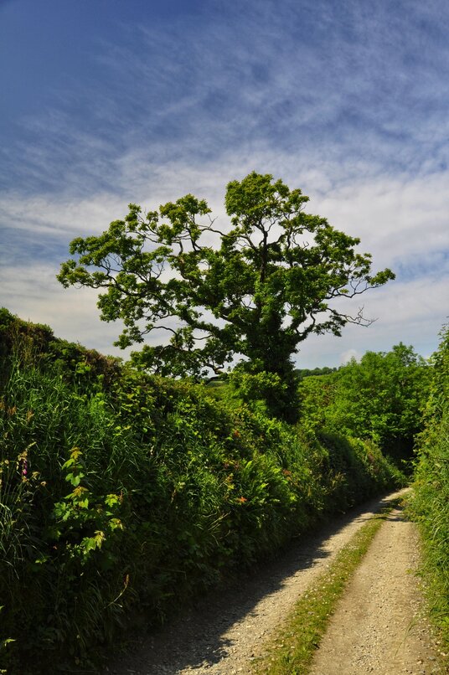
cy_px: 338
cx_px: 224
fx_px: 506
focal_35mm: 27
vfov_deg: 67.4
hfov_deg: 47.9
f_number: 8
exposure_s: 1/250
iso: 250
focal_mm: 18
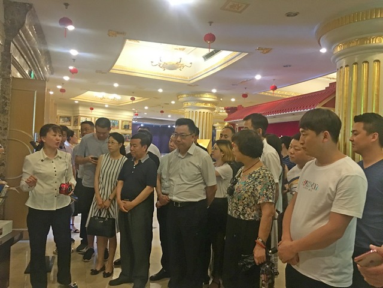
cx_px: 192
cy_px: 144
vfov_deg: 48.2
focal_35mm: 29
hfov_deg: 61.7
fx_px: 321
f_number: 2.2
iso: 250
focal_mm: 4.15
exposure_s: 1/17
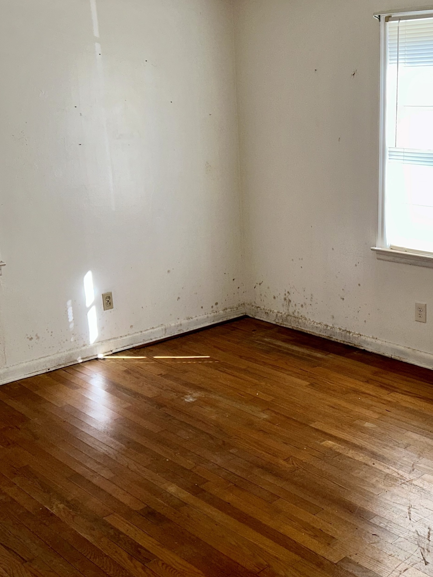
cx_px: 338
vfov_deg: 44.8
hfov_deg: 33.5
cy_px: 272
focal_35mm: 42
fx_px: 701
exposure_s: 1/321
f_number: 1.5
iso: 32
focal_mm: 5.7
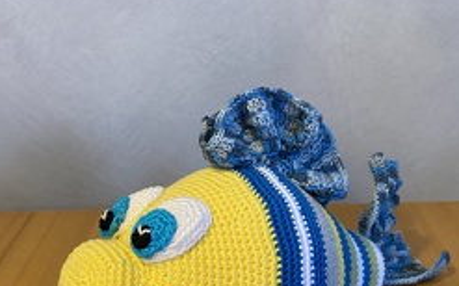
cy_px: 232
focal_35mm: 39
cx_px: 230
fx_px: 488
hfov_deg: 50.4
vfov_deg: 31.8
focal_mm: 4.25
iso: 100
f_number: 1.8
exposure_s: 1/50
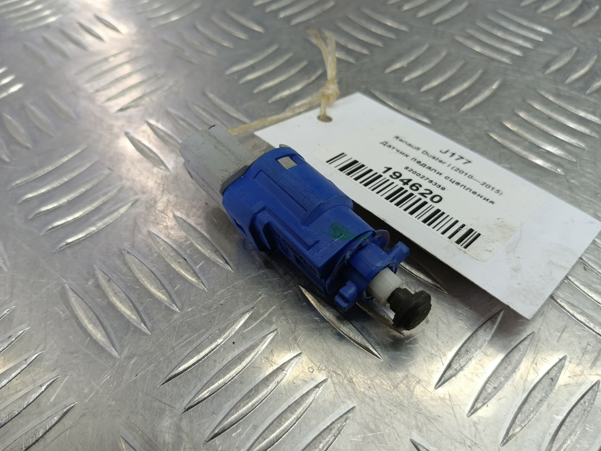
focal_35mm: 23
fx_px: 399
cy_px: 226
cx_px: 300
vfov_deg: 58.9
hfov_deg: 73.9
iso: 109
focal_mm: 4.11
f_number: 1.6
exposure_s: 1/50
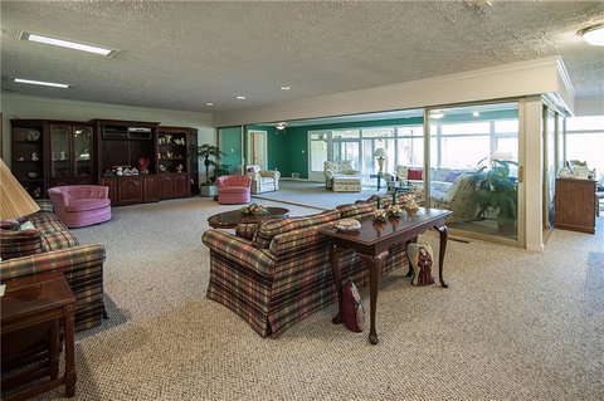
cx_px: 302
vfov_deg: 71.9
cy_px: 200
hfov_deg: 95.0
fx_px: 277
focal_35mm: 16
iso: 200
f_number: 8
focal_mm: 11
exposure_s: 1/1.43
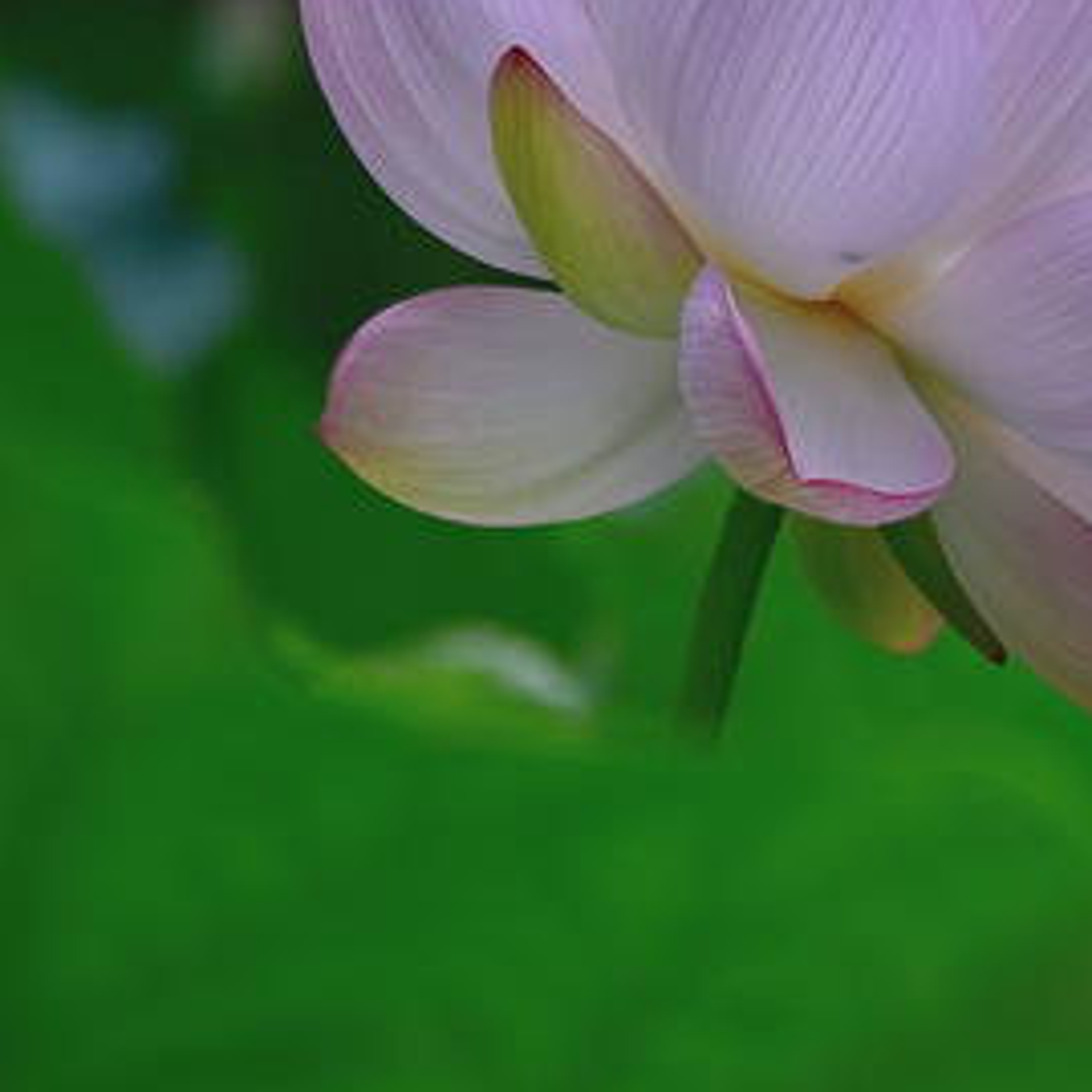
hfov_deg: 1.4
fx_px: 45041
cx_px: 1100
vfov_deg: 1.4
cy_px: 166
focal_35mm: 1262
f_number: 6.3
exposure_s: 1/1600
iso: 200
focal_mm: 500
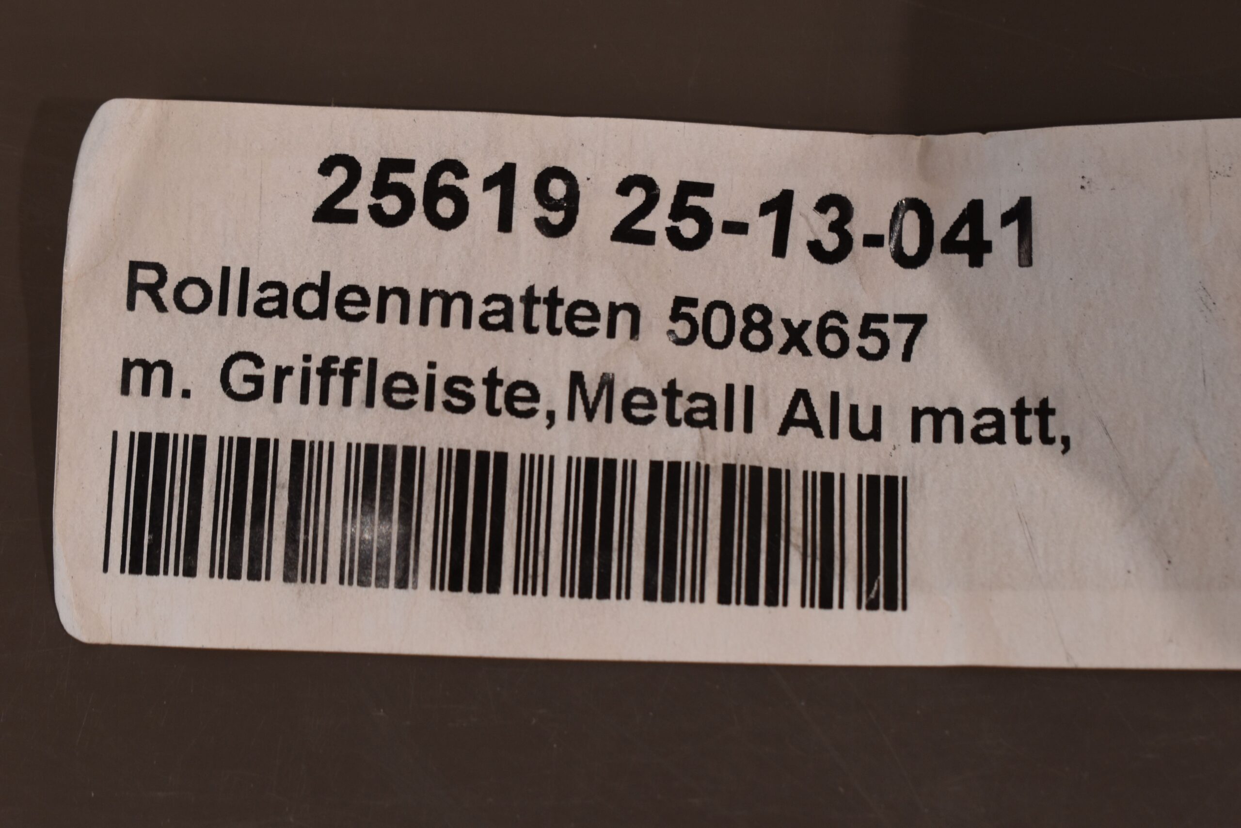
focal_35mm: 82
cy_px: 414
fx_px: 2844
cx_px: 620
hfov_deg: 24.6
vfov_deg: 16.6
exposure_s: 1/60
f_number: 8
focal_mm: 55
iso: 320
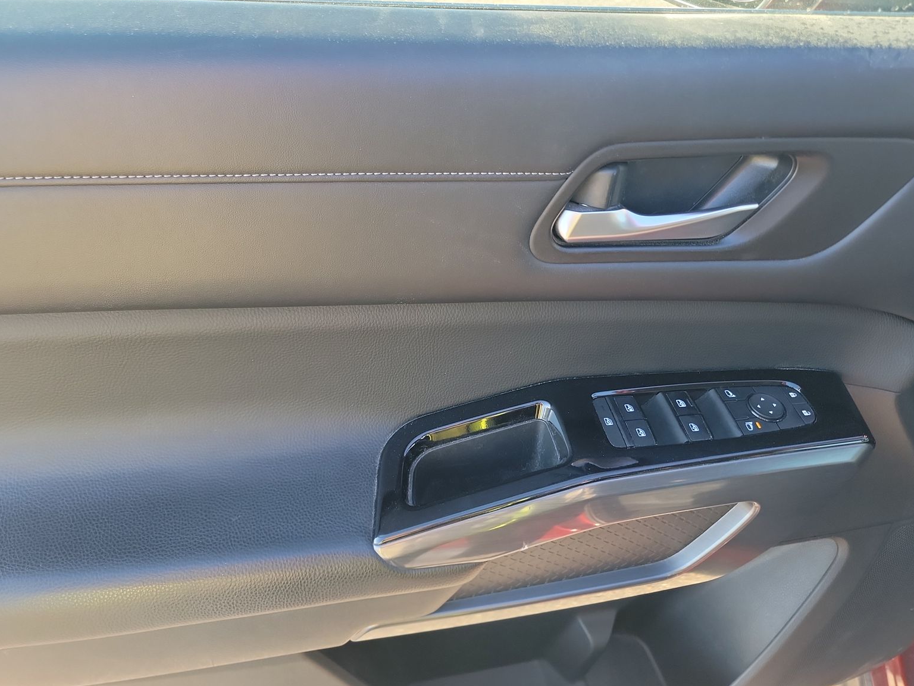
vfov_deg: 54.9
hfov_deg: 69.4
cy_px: 340
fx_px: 660
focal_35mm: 25
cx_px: 464
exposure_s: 1/59
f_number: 1.8
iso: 107
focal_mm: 6.7
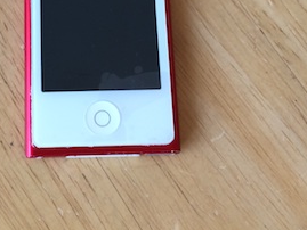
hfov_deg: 27.8
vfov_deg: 20.8
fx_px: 612
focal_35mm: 69
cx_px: 81
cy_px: 15
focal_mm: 4.15
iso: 32
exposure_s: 1/30
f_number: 2.2
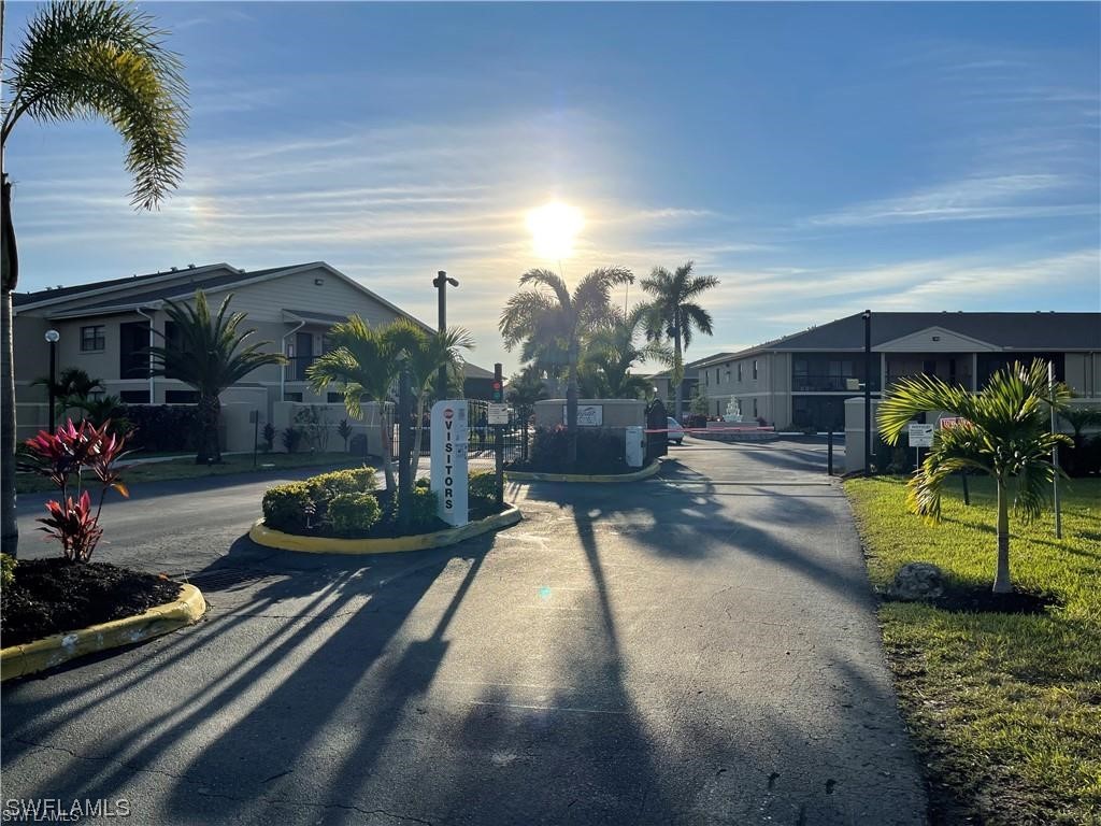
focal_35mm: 26
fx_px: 827
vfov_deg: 53.1
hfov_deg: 67.3
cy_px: 413
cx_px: 550
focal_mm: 5.1
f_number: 1.6
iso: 32
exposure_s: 1/7937
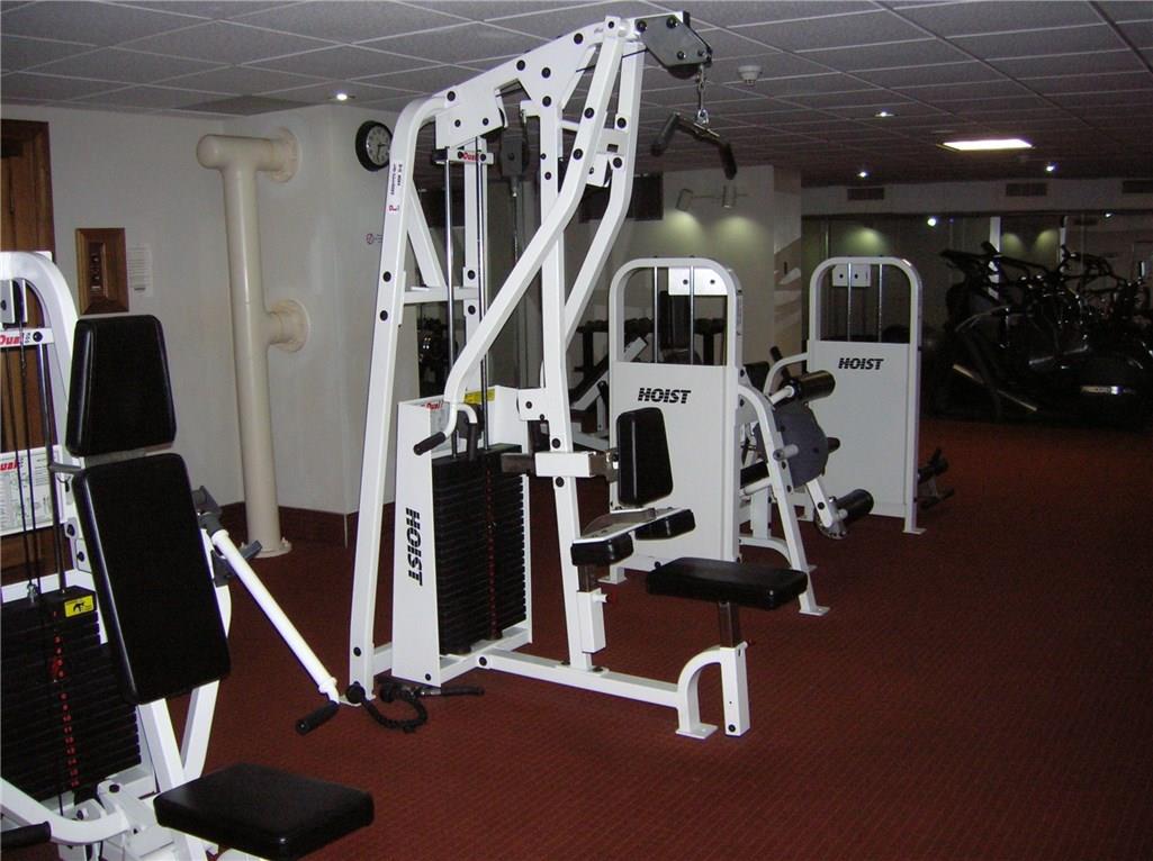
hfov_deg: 54.0
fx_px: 1131
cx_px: 576
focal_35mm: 34
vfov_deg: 41.7
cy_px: 430
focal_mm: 5.7
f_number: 2.9
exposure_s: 1/60.1
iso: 188
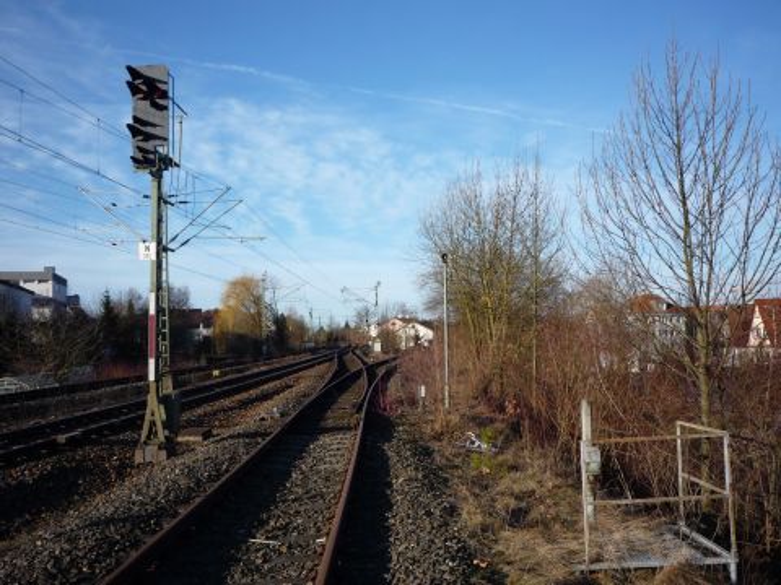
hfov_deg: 56.8
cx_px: 390
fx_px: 722
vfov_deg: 44.2
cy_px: 292
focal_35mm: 32
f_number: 4.5
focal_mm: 5.2
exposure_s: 1/400
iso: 100
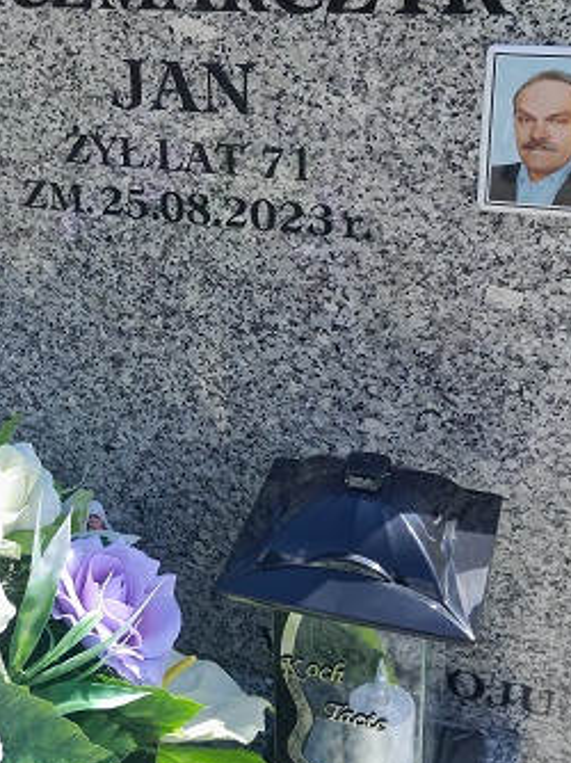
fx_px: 1211
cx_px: 142
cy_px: 256
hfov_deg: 26.2
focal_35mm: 55
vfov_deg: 34.6
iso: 20
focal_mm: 4
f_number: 1.8
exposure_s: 1/247
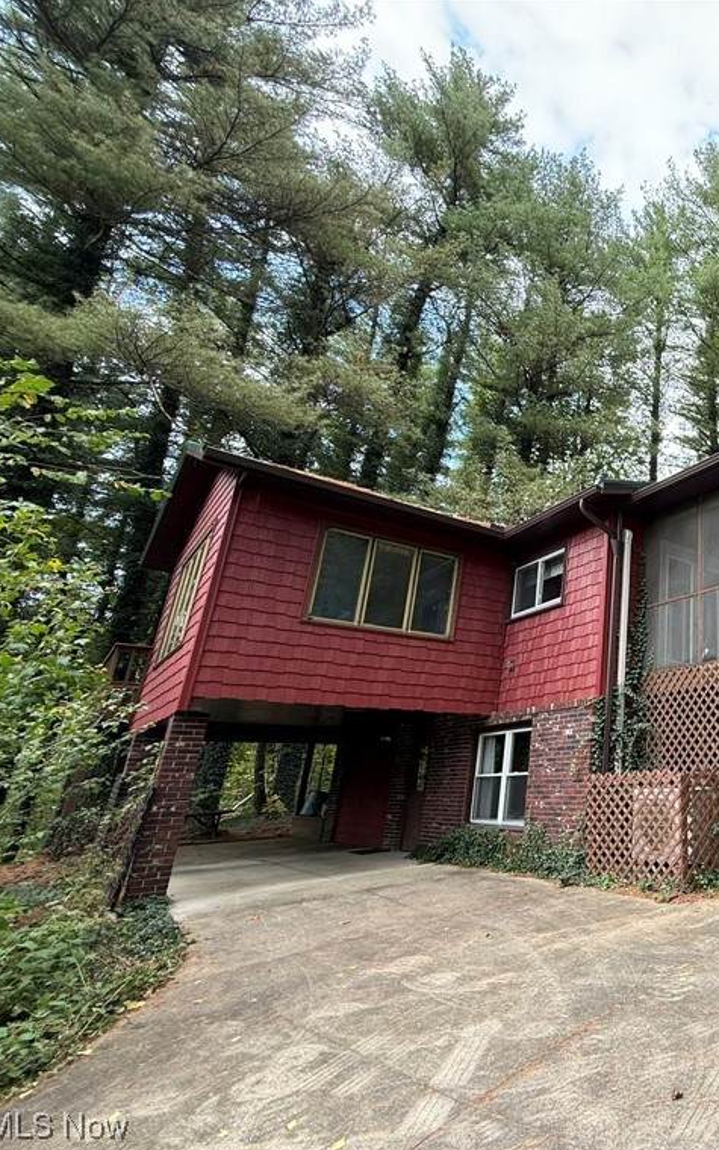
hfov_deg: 47.1
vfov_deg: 85.1
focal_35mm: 20
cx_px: 752
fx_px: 627
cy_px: 578
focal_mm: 2.22
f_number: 2.2
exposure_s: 1/119
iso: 64
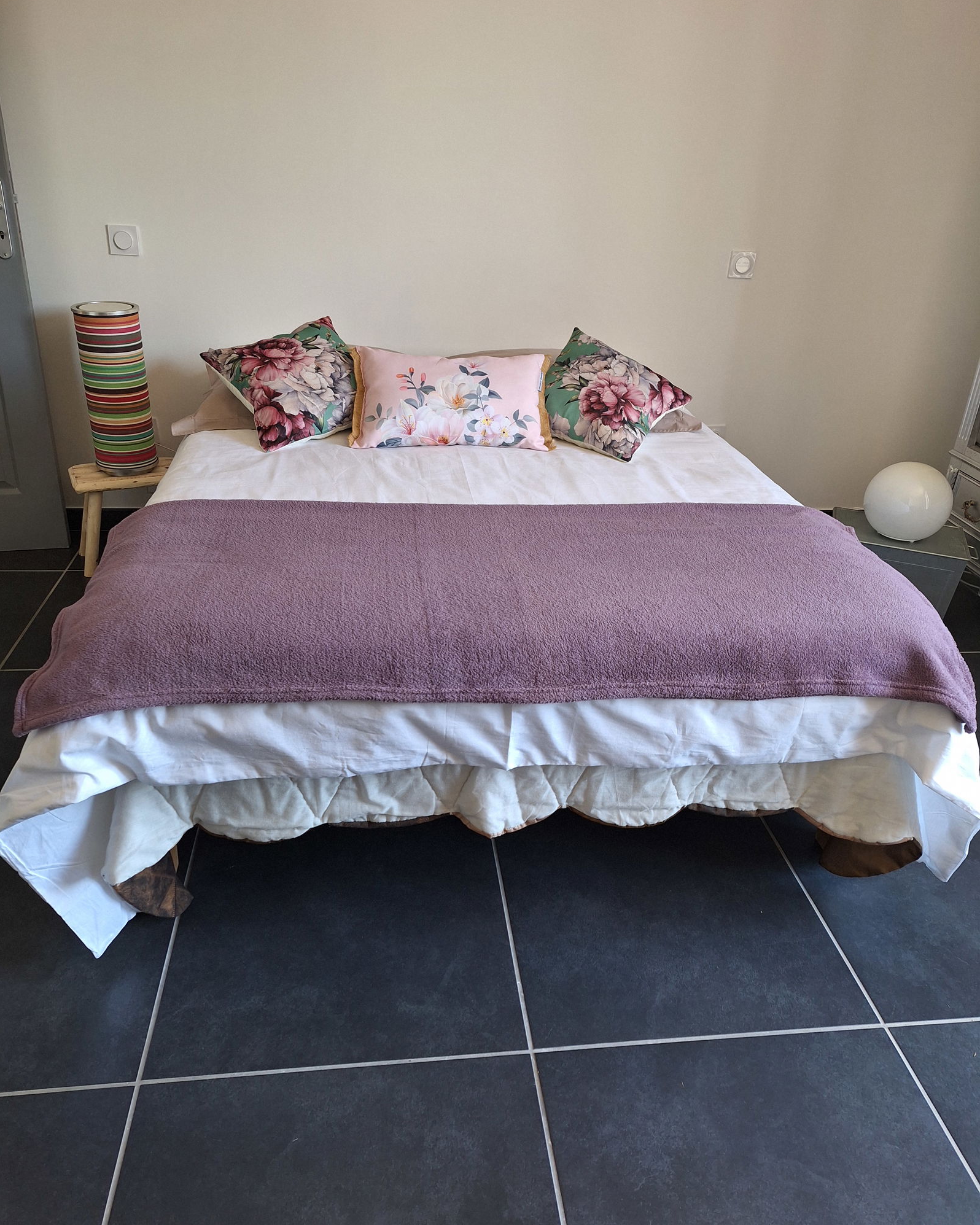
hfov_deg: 58.8
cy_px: 578
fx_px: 870
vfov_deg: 70.2
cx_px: 489
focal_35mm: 24
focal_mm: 5.54
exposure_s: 1/50
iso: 125
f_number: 1.8
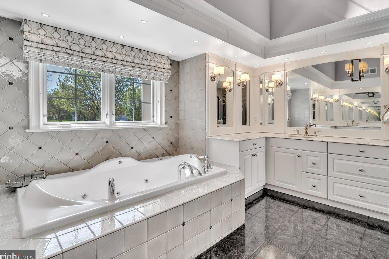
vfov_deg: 70.4
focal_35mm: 17
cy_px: 127
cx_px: 198
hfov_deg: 93.3
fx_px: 184
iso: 320
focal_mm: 16
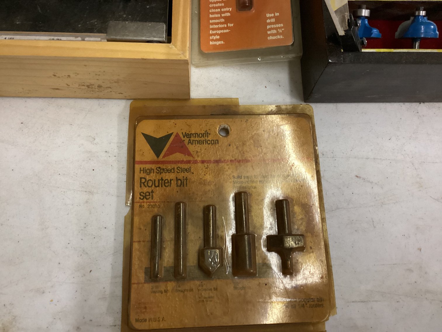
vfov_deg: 45.4
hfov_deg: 58.3
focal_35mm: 31
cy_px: 166
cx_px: 221
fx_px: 396
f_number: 2.4
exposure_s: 1/40
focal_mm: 3.3
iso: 400
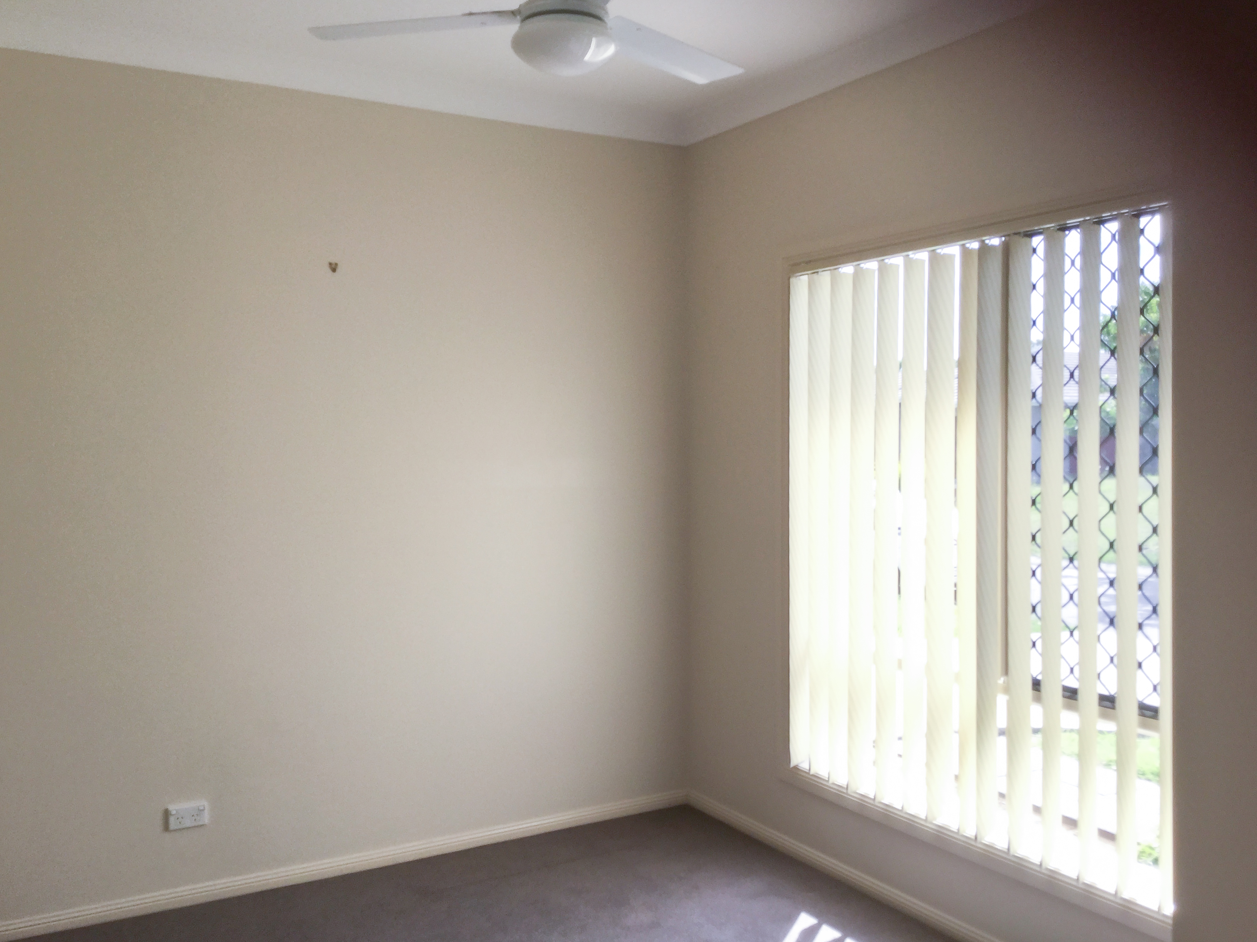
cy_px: 471
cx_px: 628
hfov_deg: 58.4
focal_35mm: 31
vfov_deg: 45.4
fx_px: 1126
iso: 25
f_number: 2.4
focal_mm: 3.3
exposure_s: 1/122
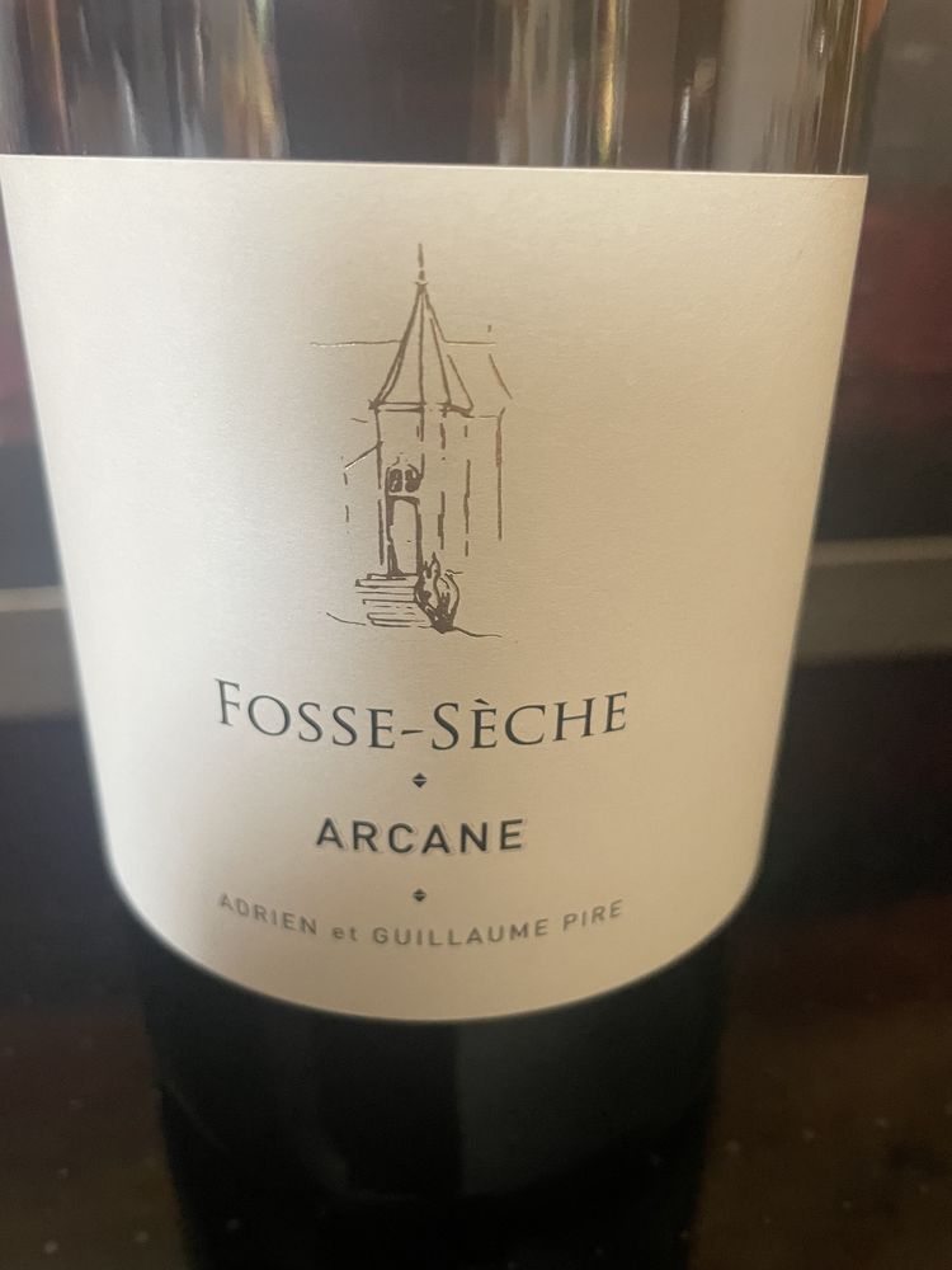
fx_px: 953
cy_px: 635
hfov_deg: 53.1
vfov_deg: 67.3
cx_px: 476
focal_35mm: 26
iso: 320
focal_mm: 4.2
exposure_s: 1/60
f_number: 1.6
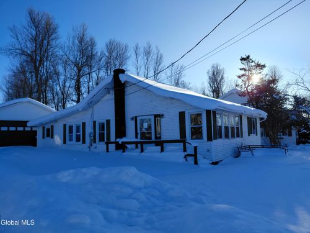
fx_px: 224
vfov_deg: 54.9
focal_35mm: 25
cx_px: 155
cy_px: 116
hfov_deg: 69.4
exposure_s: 1/2498
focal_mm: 4.69
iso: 50
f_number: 1.8
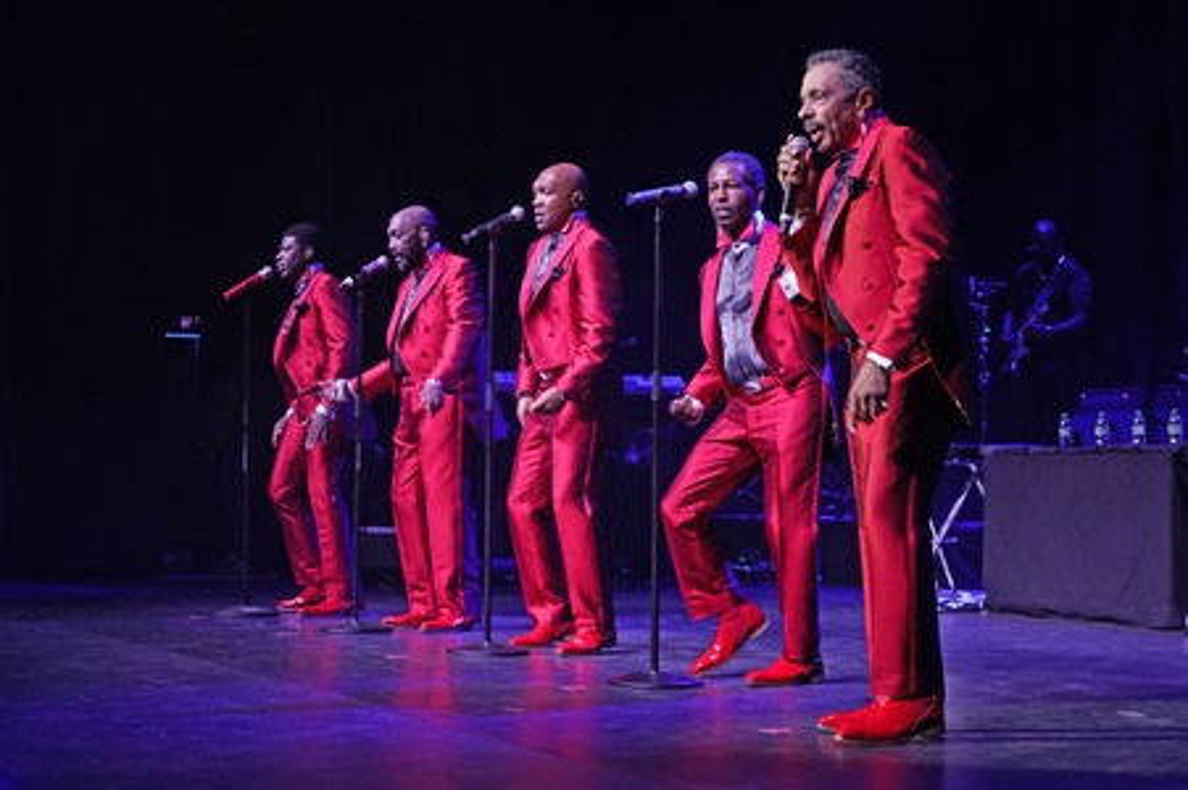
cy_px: 395
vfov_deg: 23.7
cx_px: 594
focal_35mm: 57
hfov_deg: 35.1
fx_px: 1880
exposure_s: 1/160
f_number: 5.6
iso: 1600
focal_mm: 57
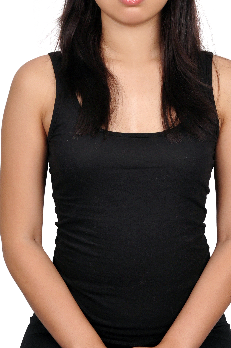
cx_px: 131
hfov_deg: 13.4
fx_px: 984
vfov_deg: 20.0
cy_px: 118
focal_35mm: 102
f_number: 7.1
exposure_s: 1/125
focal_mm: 42
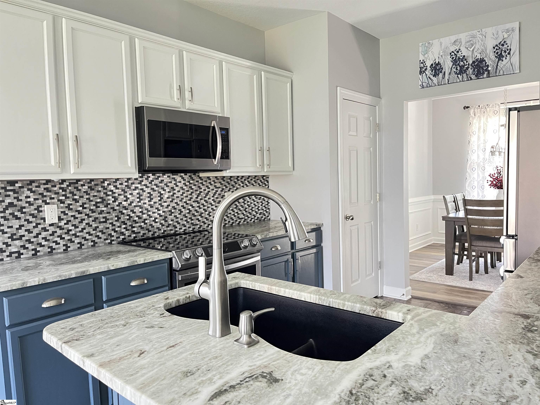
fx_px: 406
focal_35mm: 26
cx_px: 270
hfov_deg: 67.3
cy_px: 202
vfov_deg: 53.1
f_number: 1.6
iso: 500
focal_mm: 5.1
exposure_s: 1/60
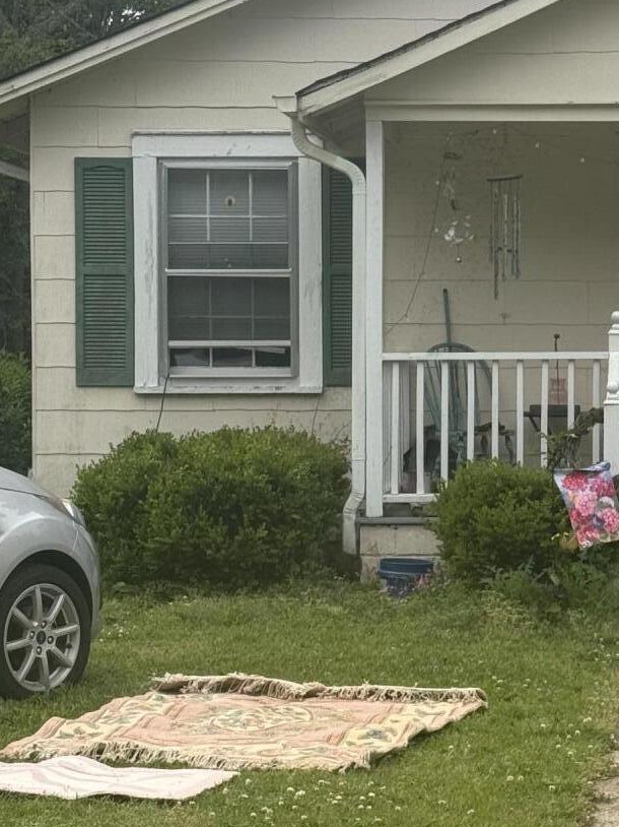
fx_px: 2815
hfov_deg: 12.4
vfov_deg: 16.7
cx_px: 665
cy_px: 466
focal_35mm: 118
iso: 64
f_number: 1.78
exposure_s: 1/3096
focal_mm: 6.76
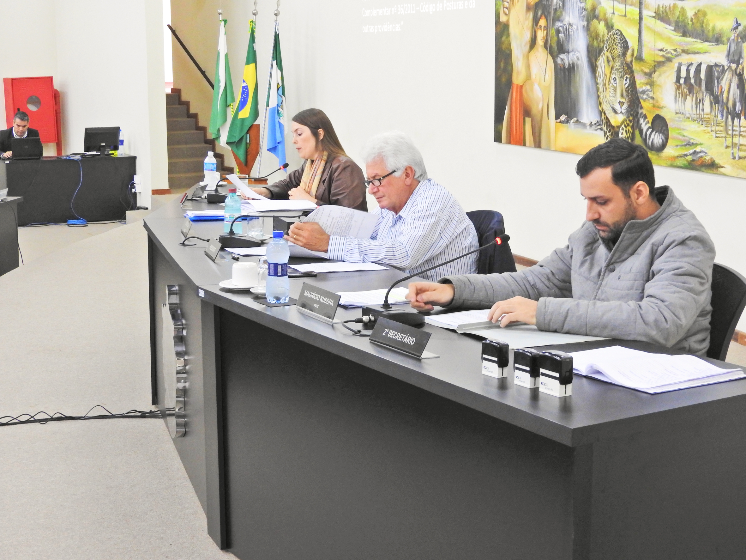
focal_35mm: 65
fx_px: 1401
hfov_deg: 29.8
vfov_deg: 22.6
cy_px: 280
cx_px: 373
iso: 640
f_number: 4.8
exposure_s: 1/8
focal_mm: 11.6
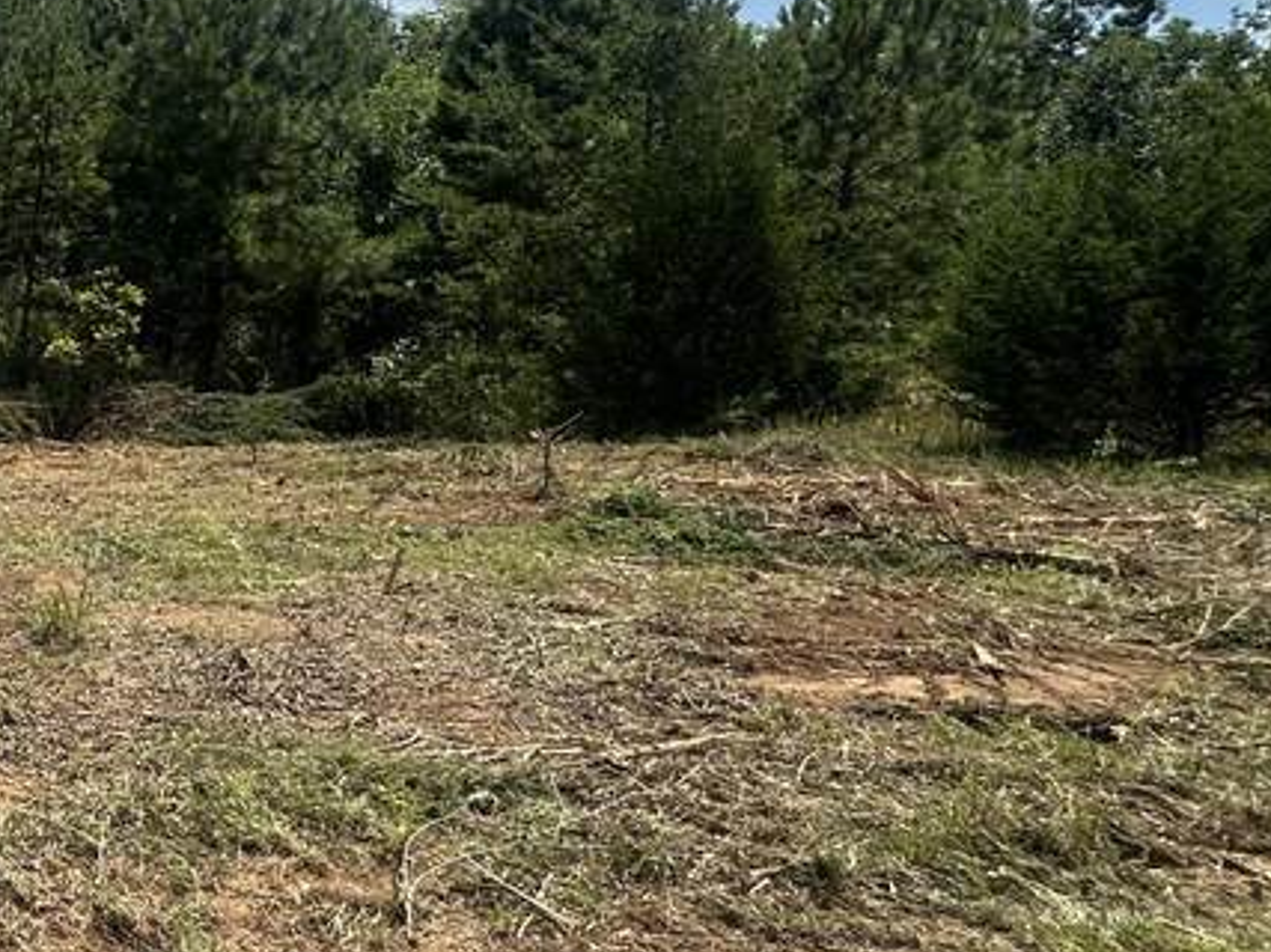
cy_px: 286
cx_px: -369
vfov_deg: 33.9
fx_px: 1542
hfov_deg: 33.3
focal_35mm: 42
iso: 40
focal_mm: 2.22
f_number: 2.2
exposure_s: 1/2020
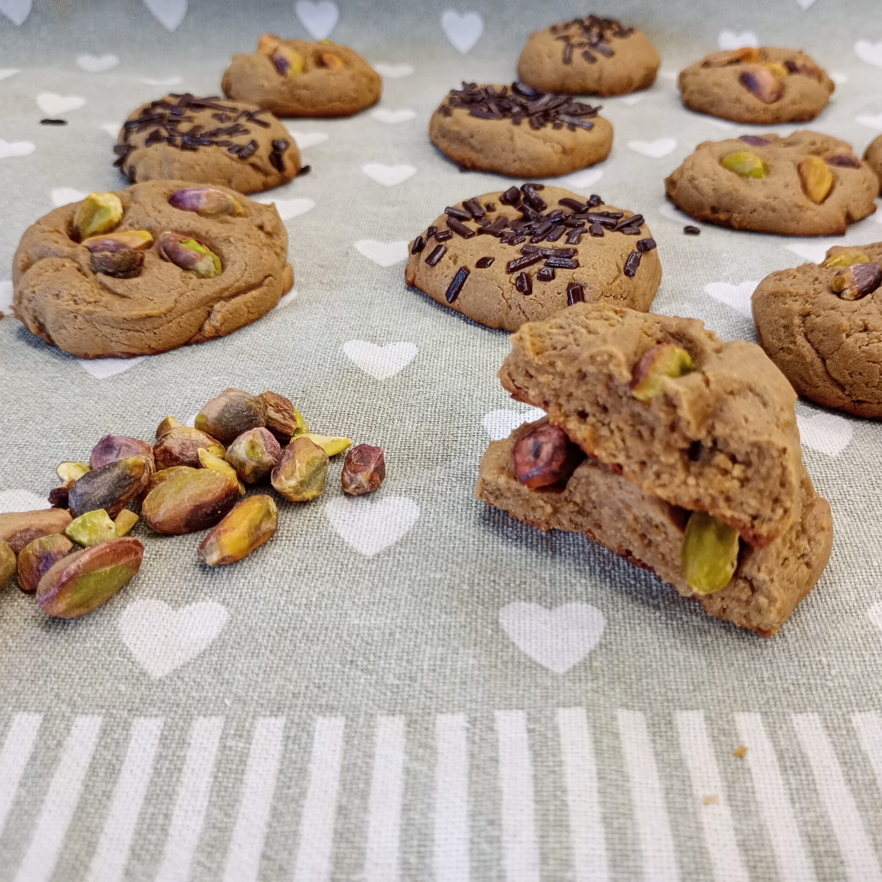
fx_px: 951
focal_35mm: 33
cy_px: 440
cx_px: 538
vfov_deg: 49.7
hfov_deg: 49.4
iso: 421
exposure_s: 1/33.3
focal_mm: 4.27
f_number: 1.8
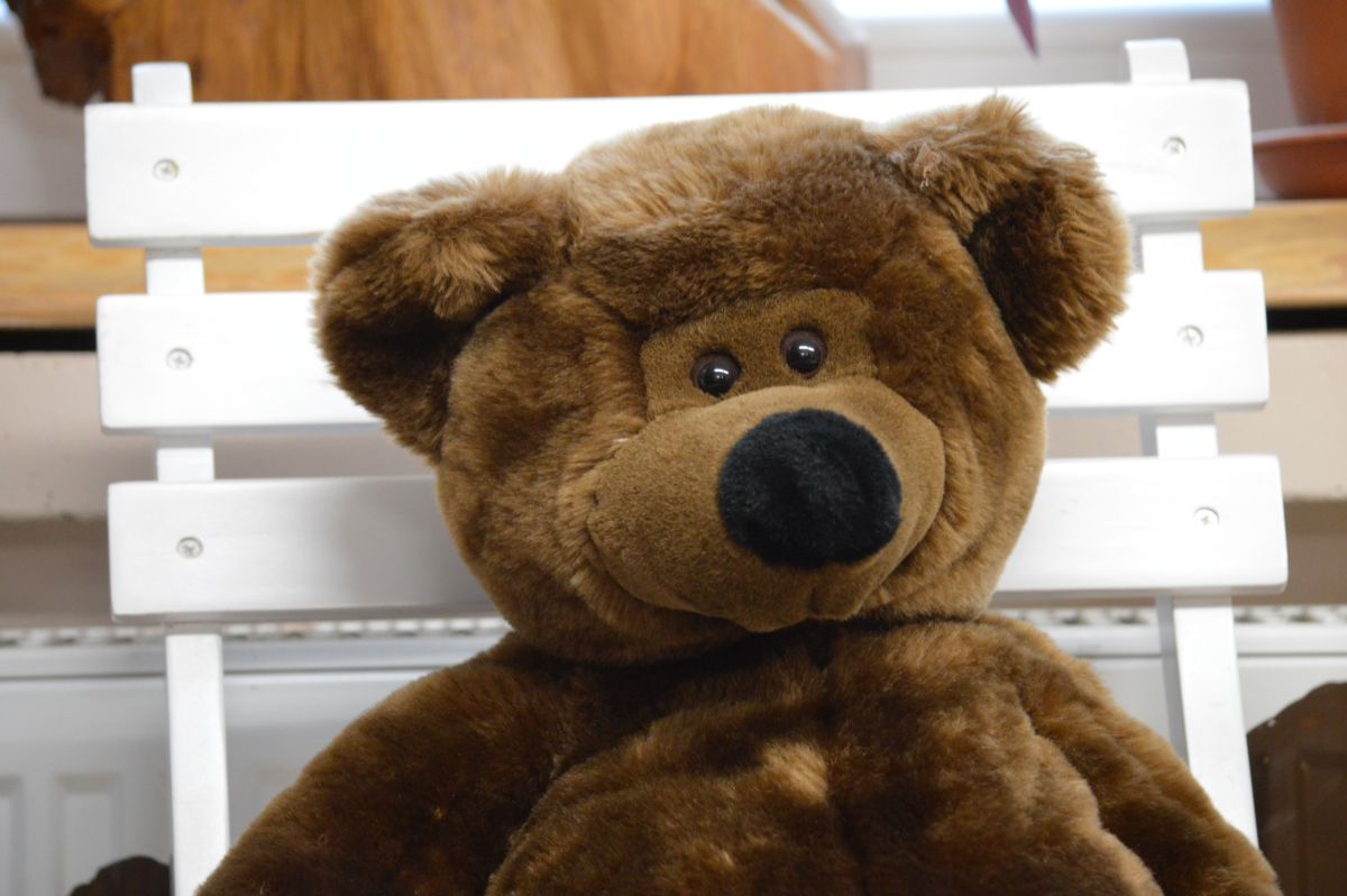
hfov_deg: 11.0
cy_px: 448
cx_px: 674
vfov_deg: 7.3
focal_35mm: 188
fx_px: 7010
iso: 1800
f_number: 4.8
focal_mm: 125
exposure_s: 1/60
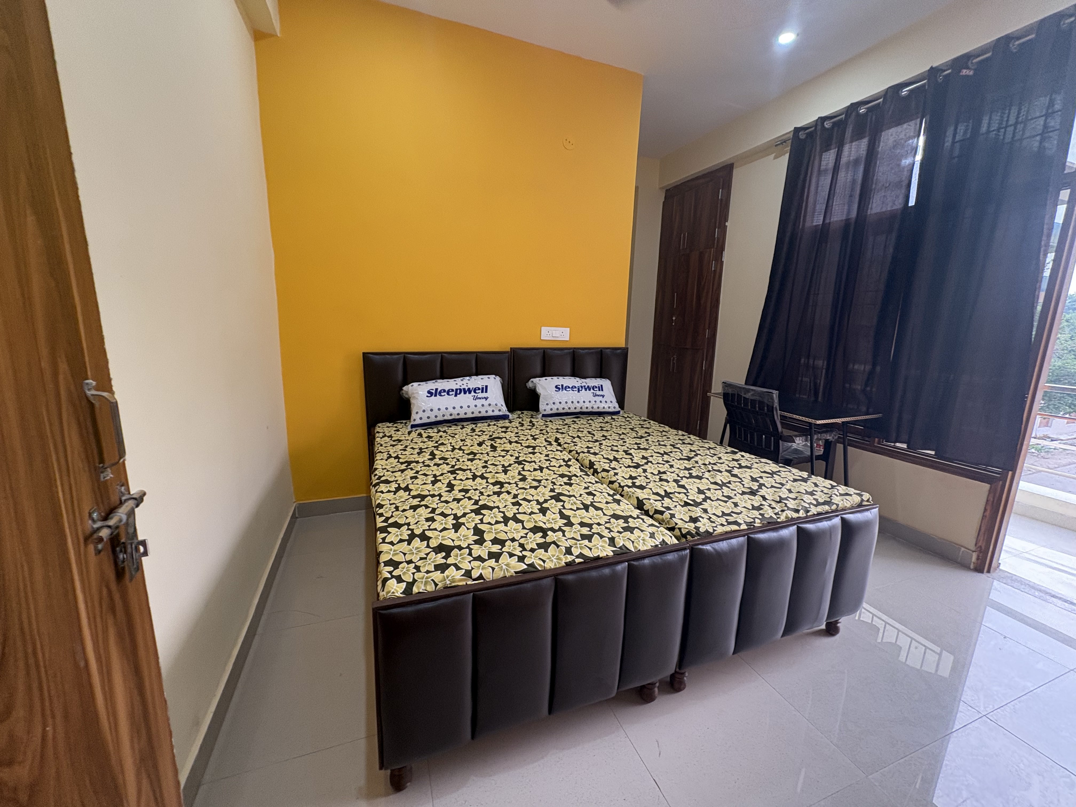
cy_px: 404
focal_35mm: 14
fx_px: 435
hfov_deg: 102.1
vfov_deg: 85.7
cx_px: 538
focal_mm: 2.22
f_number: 2.2
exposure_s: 1/50
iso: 160
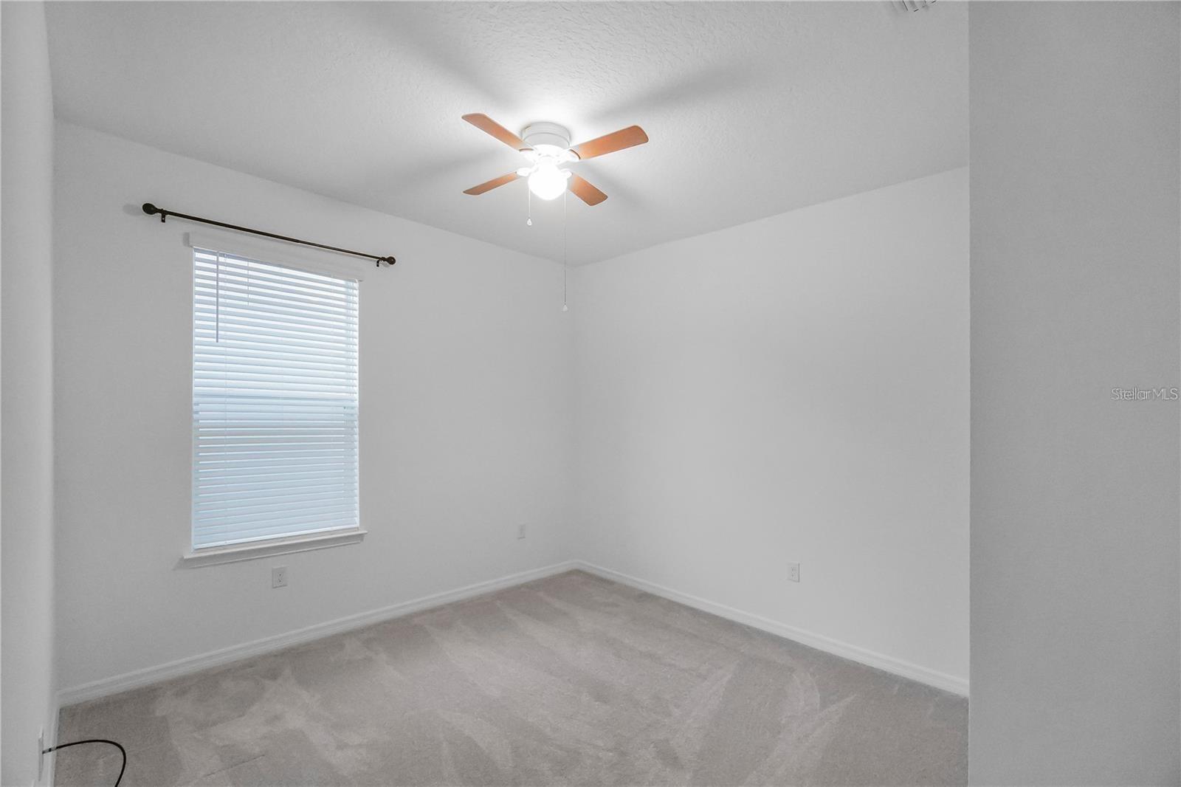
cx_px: 590
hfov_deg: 100.4
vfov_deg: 77.3
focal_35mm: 15
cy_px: 394
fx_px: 492
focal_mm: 10
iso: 3200
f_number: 4
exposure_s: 1/160
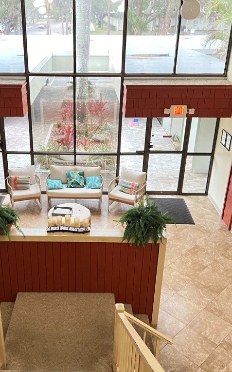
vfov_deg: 52.7
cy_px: 186
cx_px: 79
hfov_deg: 34.2
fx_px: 374
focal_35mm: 37
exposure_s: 1/40
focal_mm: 5.7
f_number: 1.5
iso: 400
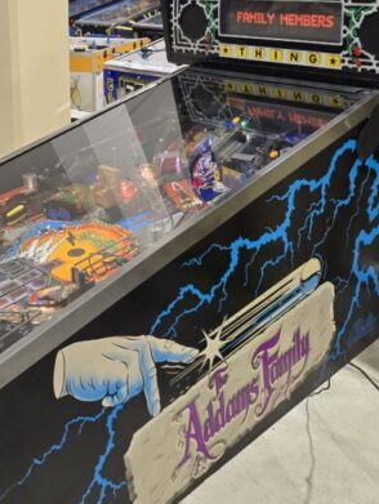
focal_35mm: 47
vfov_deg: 39.3
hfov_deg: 30.6
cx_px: 117
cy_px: 125
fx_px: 685
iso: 125
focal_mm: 6.3
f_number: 1.7
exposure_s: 1/100
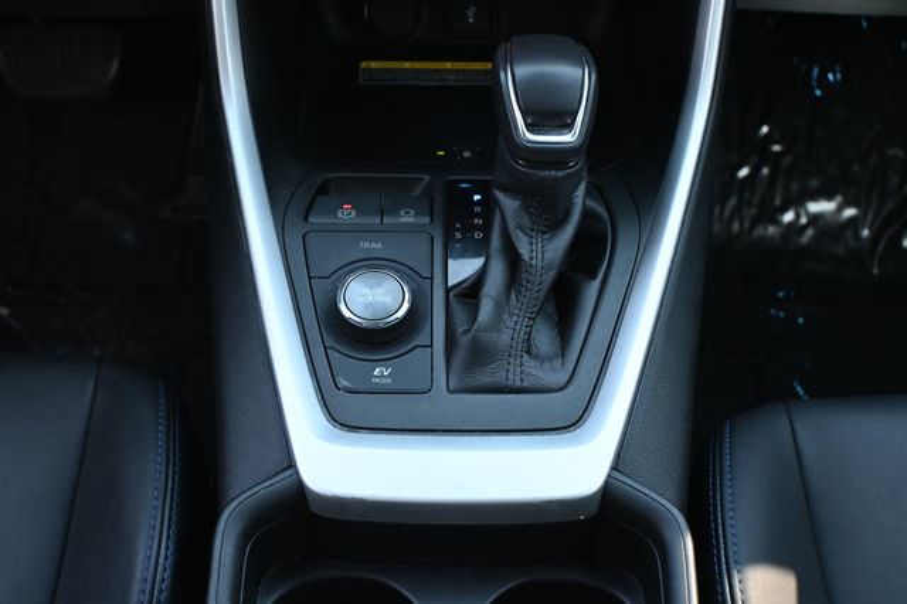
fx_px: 1246
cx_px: 454
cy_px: 302
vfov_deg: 27.2
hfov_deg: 40.0
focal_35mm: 50
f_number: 5
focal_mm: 33
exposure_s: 1/125
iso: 1600
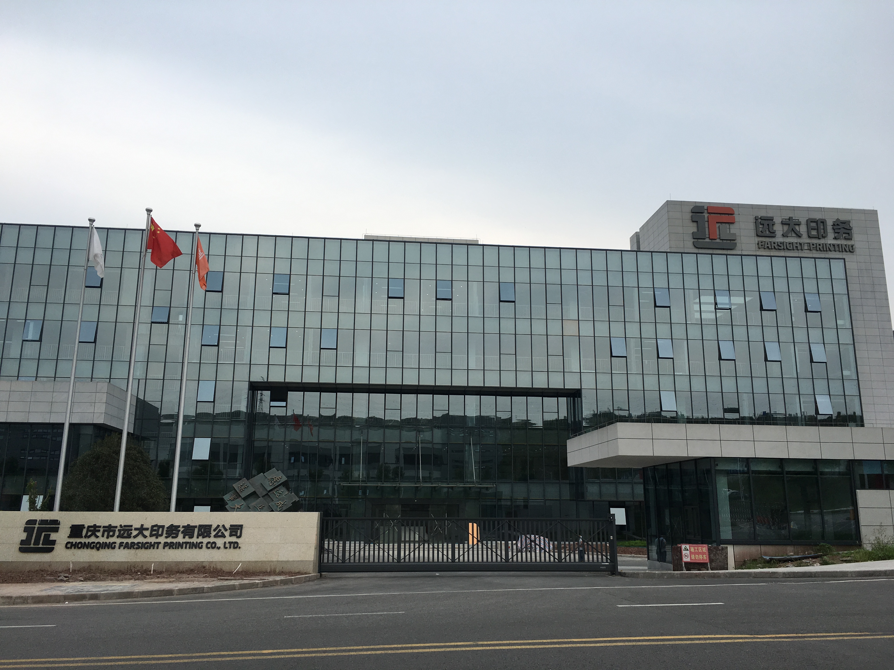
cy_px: 335
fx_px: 749
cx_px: 447
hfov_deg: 61.7
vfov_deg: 48.2
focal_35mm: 29
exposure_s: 1/761
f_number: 2.2
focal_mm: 4.15
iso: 25
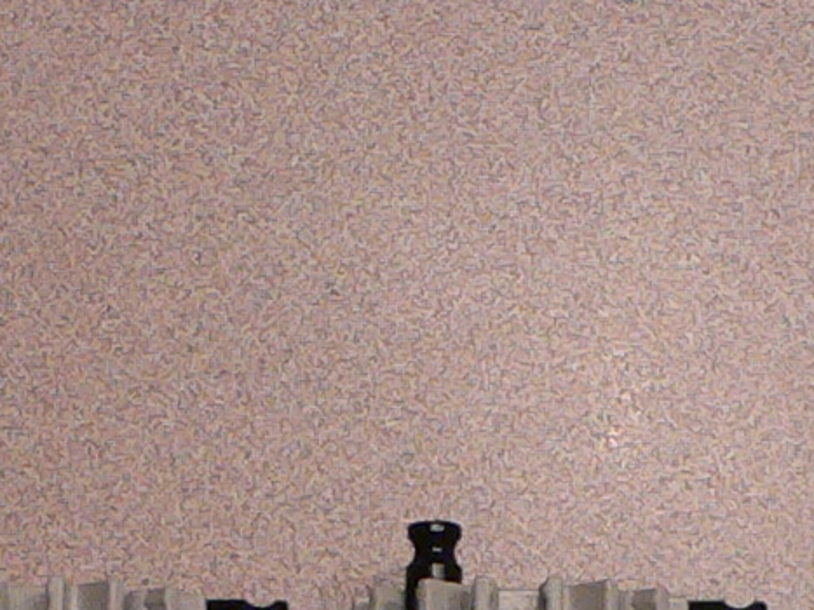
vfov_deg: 9.7
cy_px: 652
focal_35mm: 151
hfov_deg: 13.1
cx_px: 573
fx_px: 3550
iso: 200
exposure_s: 1/40
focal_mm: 4.6
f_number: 2.8
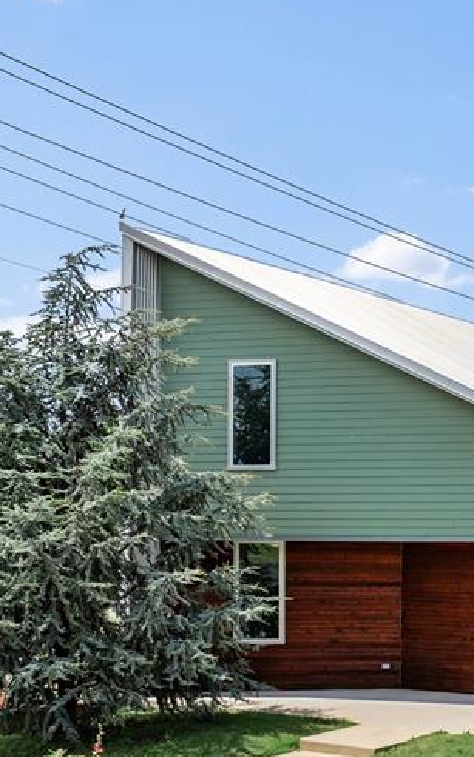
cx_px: 584
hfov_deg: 22.3
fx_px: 1095
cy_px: 453
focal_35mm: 53
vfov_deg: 38.0
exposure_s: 1/3200
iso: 110
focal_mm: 12.29
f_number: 2.8
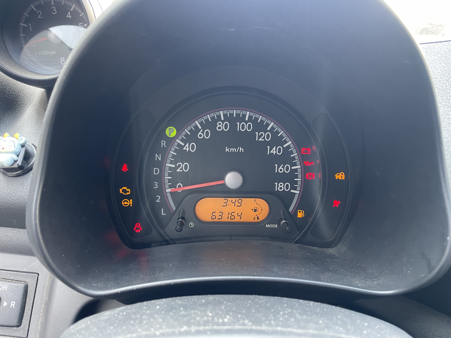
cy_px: 169
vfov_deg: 53.1
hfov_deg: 67.3
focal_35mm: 26
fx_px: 339
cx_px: 226
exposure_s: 1/91
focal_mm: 4.2
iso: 125
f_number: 1.6
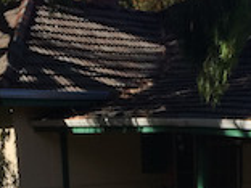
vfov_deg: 11.0
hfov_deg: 15.9
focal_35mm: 123
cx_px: 217
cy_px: 366
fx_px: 892
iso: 32
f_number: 2.2
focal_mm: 4.12
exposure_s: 1/2900
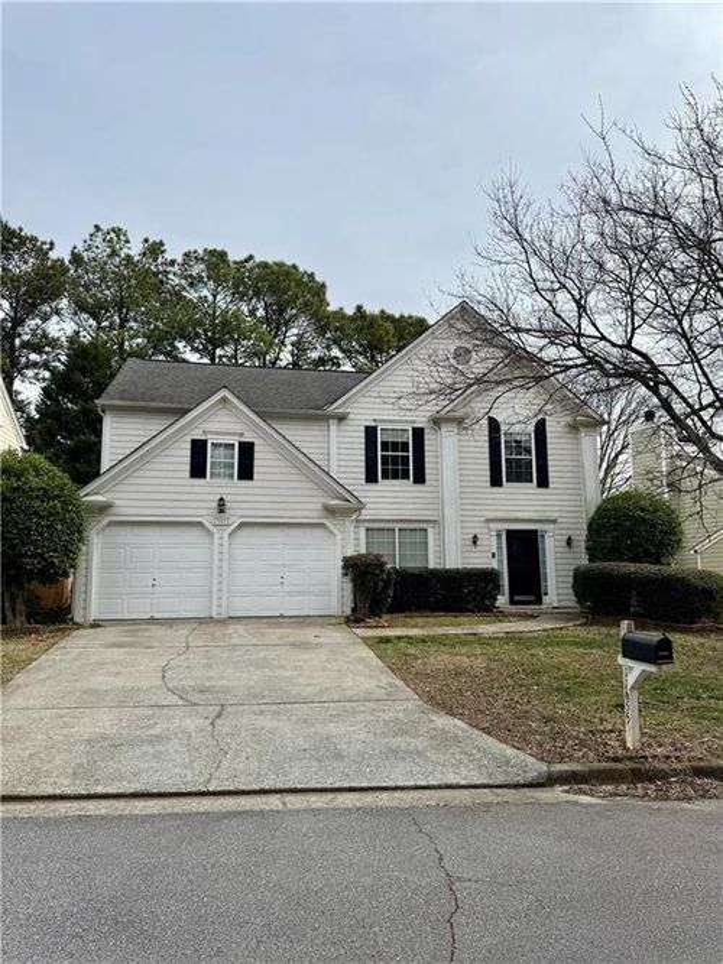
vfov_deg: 71.6
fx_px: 669
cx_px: 362
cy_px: 482
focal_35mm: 24
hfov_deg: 56.8
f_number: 1.78
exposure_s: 1/6410
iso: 80
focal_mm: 6.76
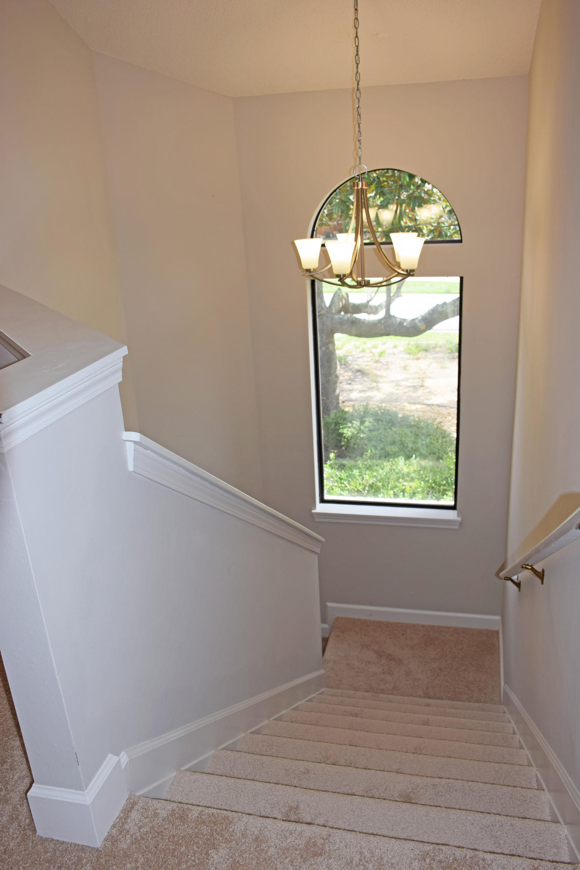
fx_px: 725
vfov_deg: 61.9
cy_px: 435
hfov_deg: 43.6
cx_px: 290
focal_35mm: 30
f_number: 5.6
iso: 180
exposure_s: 1/125
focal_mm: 20
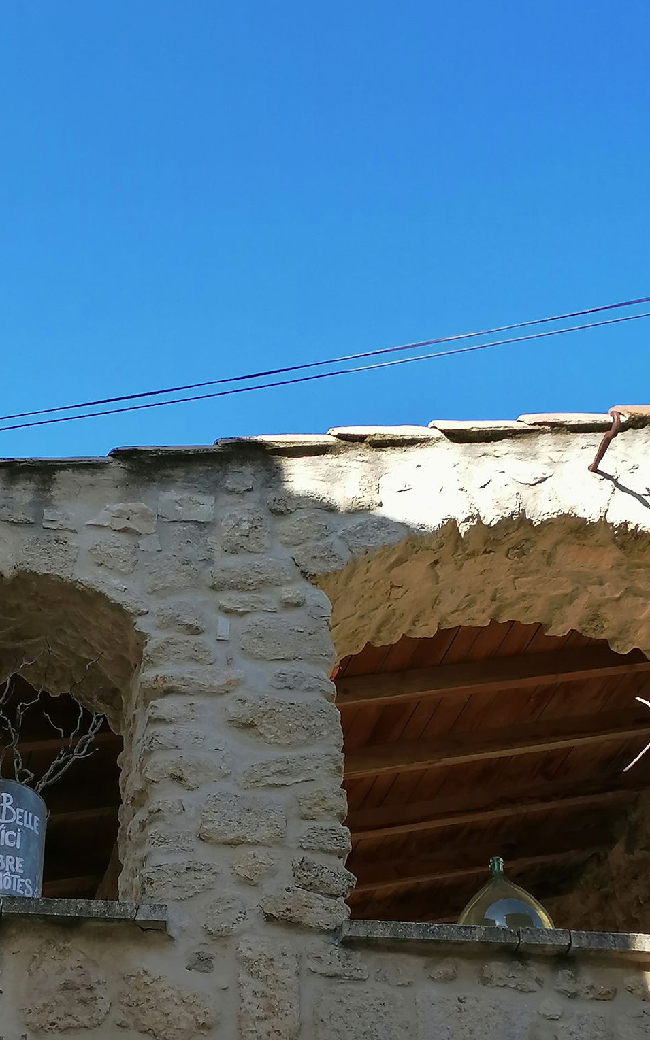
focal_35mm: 71
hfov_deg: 18.3
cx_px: 312
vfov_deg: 28.8
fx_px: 2013
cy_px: 688
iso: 50
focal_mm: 4.75
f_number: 1.8
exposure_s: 1/481
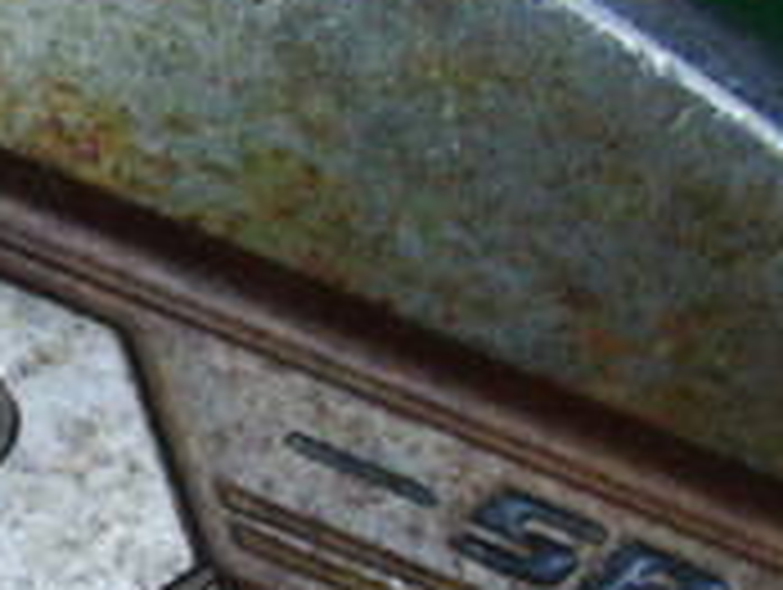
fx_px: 3081
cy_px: 329
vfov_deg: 10.9
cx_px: -189
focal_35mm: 136
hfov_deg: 14.0
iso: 400
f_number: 3.6
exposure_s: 1/60
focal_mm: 6.42
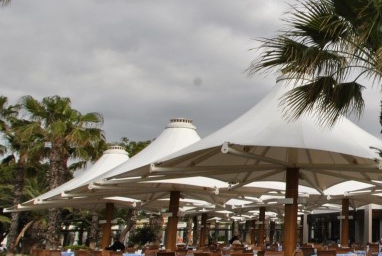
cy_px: 122
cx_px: 430
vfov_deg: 30.0
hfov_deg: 36.3
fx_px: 478
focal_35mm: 45
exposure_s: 1/200
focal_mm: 10
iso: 100
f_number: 11
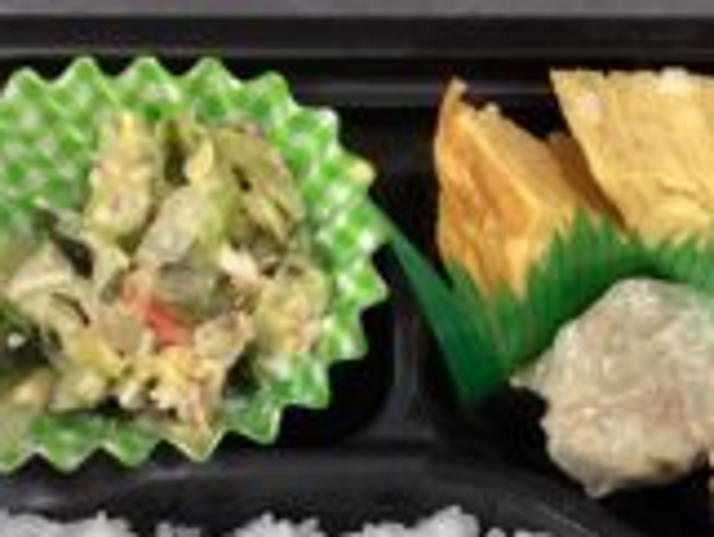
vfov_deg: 19.8
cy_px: 548
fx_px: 1486
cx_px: 596
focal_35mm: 72
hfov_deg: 26.4
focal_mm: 3.3
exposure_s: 1/60
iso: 160
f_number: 2.4
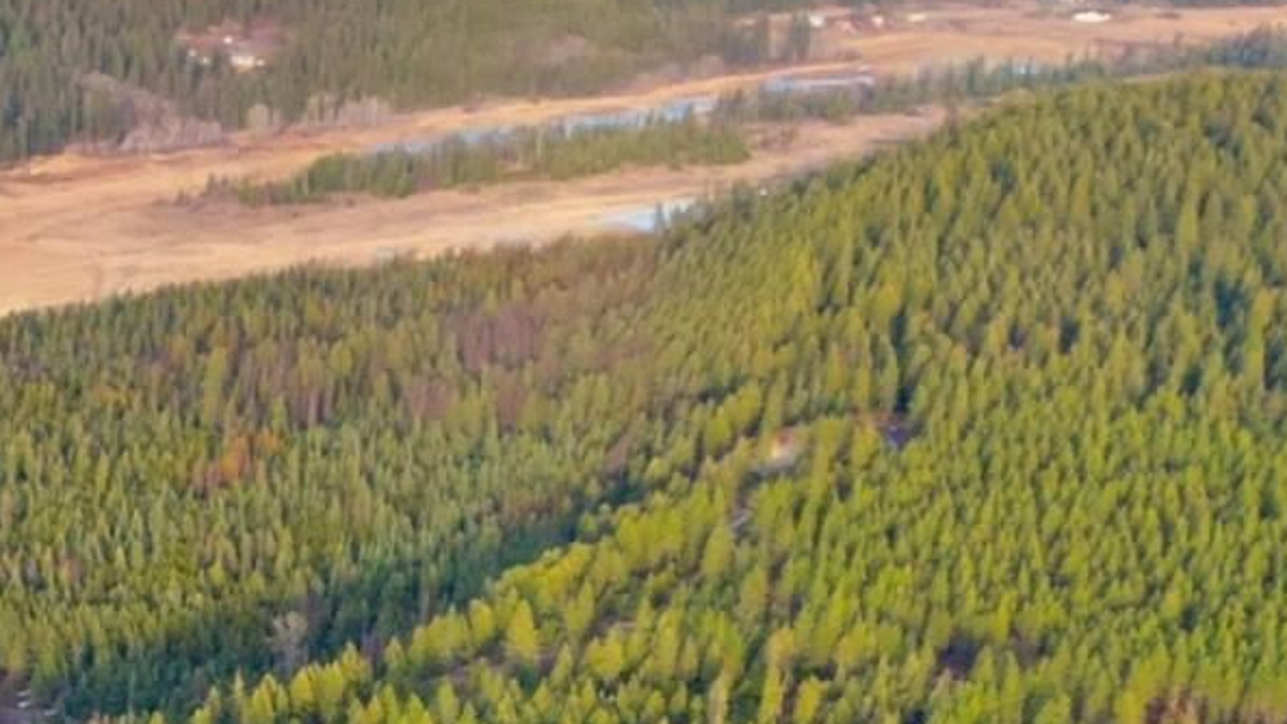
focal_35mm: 110
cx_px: -312
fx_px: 3754
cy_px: 1135
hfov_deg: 18.3
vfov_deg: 10.6
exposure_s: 1/640
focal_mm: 6.7
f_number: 1.7
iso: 150
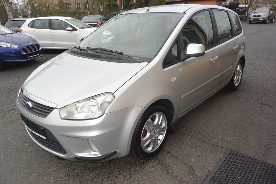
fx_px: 207
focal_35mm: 27
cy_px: 92
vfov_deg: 47.9
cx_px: 138
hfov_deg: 67.4
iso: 180
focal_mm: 10
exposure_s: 1/250
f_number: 3.5
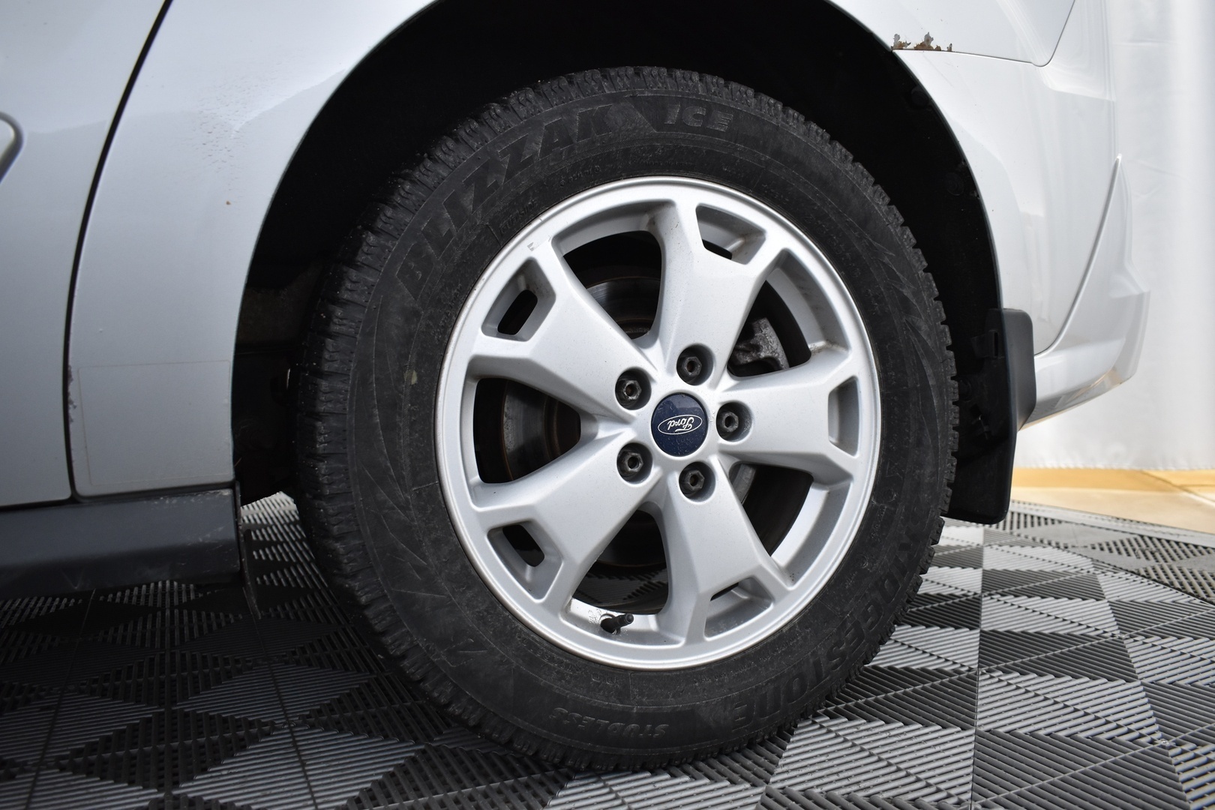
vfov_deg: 43.6
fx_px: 1012
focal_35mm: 30
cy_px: 405
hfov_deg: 61.9
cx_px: 608
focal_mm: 20
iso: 800
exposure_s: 1/30
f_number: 3.5
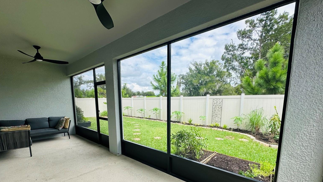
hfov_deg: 99.4
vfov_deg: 65.4
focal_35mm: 16
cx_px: 164
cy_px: 120
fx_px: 137
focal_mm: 2.22
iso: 40
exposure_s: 1/581
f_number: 2.2
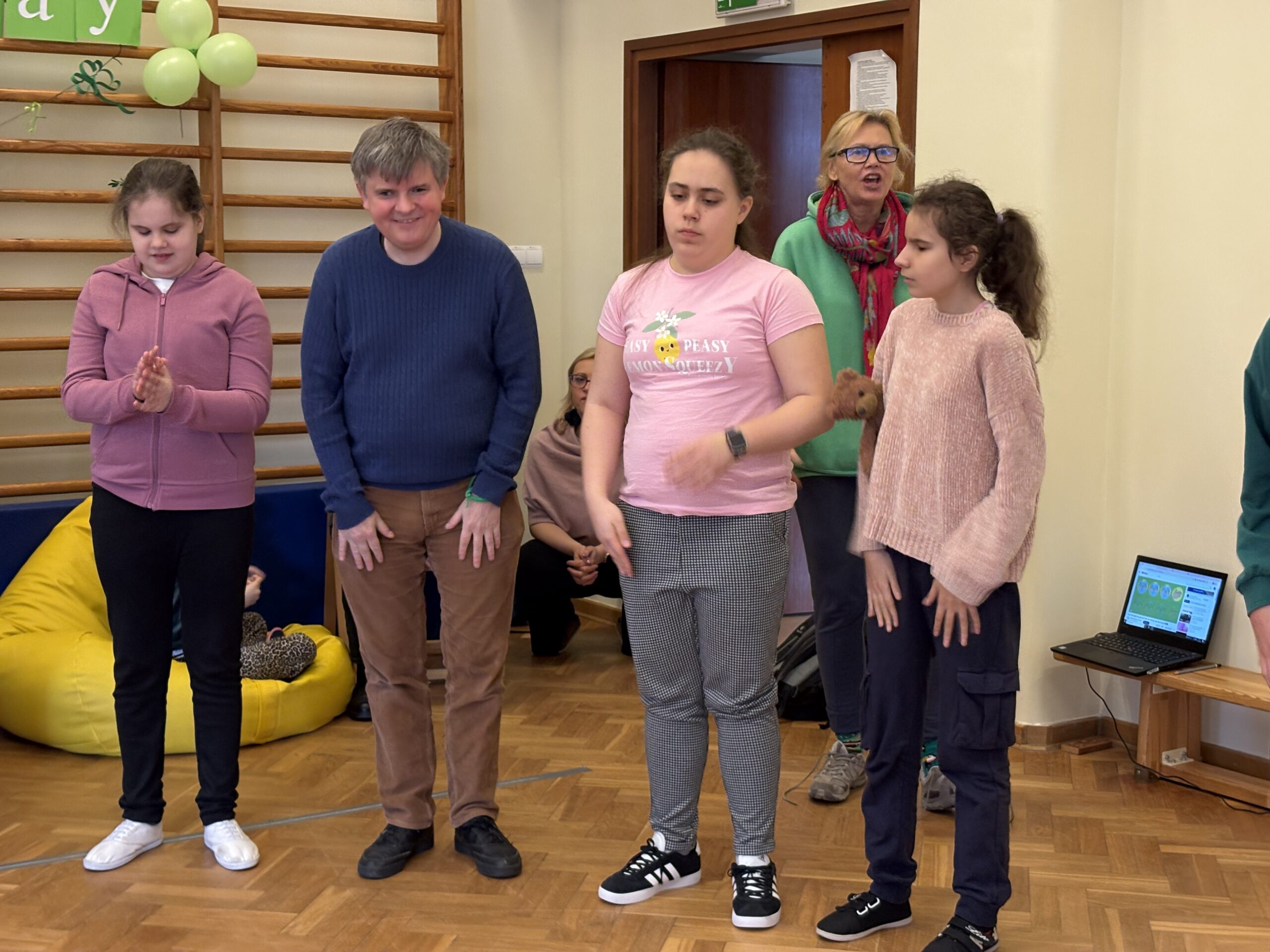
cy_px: 476
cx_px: 635
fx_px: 1908
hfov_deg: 36.8
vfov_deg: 28.0
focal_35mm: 52
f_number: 1.6
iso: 125
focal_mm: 5.96
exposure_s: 1/50
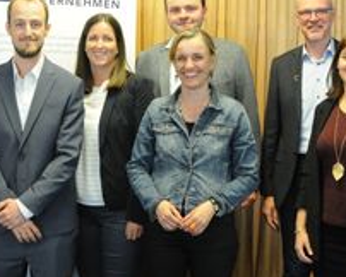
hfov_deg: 29.5
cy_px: 68
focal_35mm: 64
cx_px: 140
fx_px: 656
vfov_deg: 23.6
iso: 1250
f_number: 4
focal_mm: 18
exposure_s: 1/60
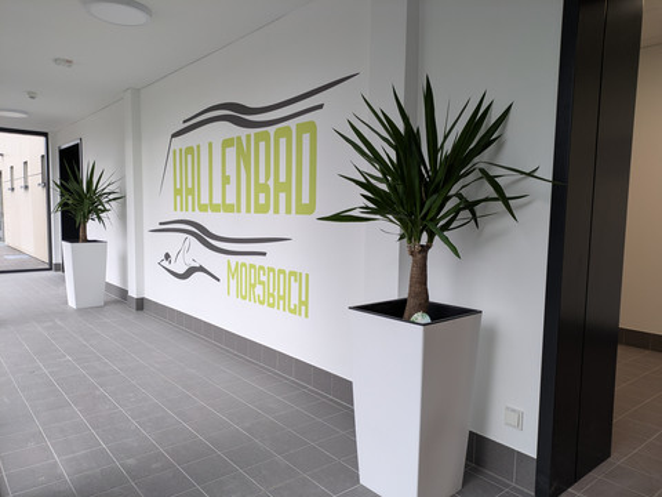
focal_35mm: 25
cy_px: 248
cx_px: 331
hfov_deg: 69.4
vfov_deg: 54.9
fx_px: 478
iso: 50
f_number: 1.89
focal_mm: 5.43
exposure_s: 1/100
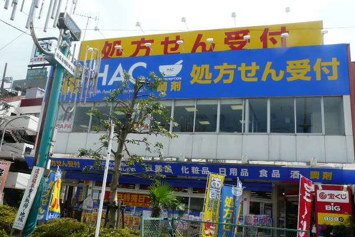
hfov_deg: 61.9
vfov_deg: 43.6
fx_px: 296
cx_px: 177
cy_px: 127
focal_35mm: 30
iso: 100
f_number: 5.6
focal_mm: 4.6
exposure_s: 1/320
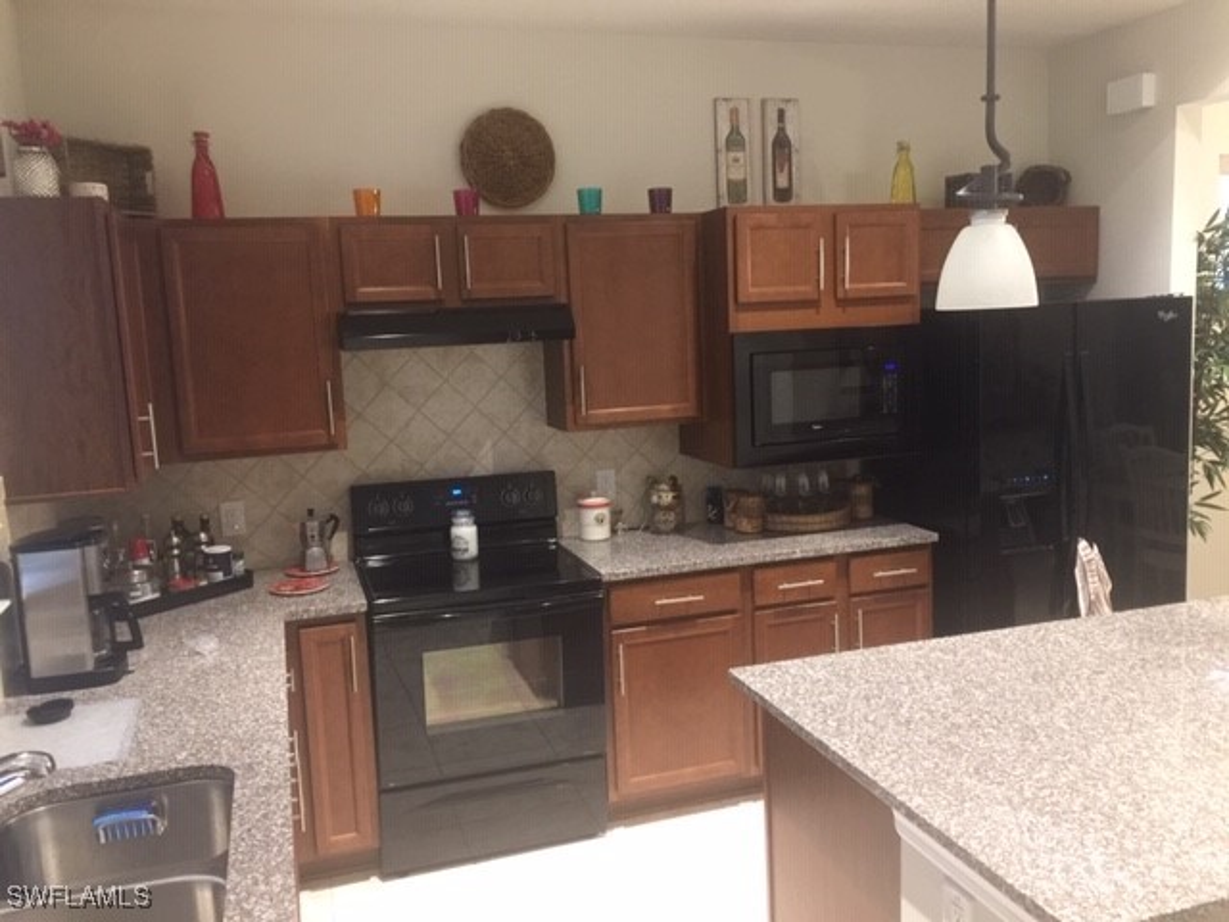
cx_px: 614
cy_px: 461
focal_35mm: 29
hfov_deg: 61.7
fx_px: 1030
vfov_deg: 48.2
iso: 100
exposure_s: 1/10
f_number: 2.2
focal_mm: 4.15
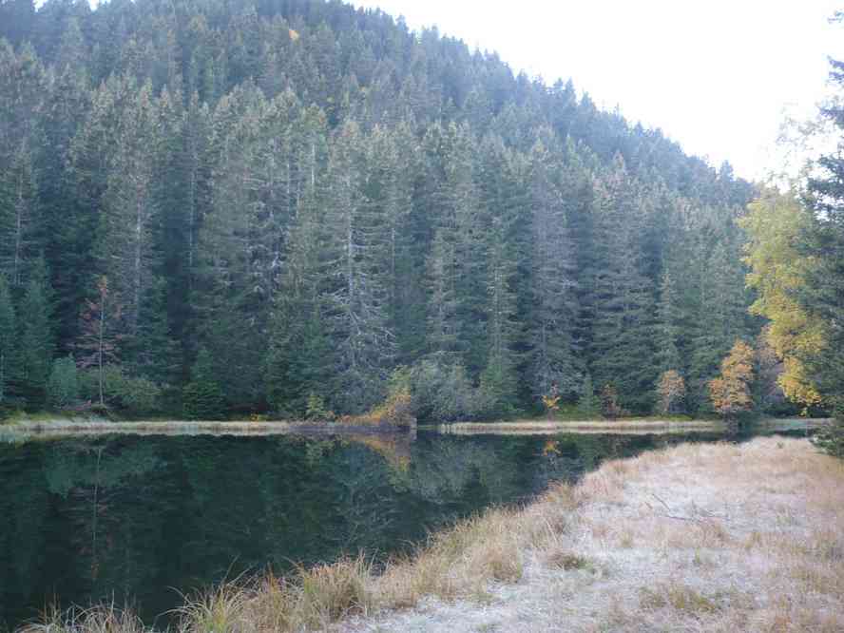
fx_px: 853
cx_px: 422
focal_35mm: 35
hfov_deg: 52.6
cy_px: 316
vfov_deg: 40.7
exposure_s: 1/30
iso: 125
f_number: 2.8
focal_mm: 5.8
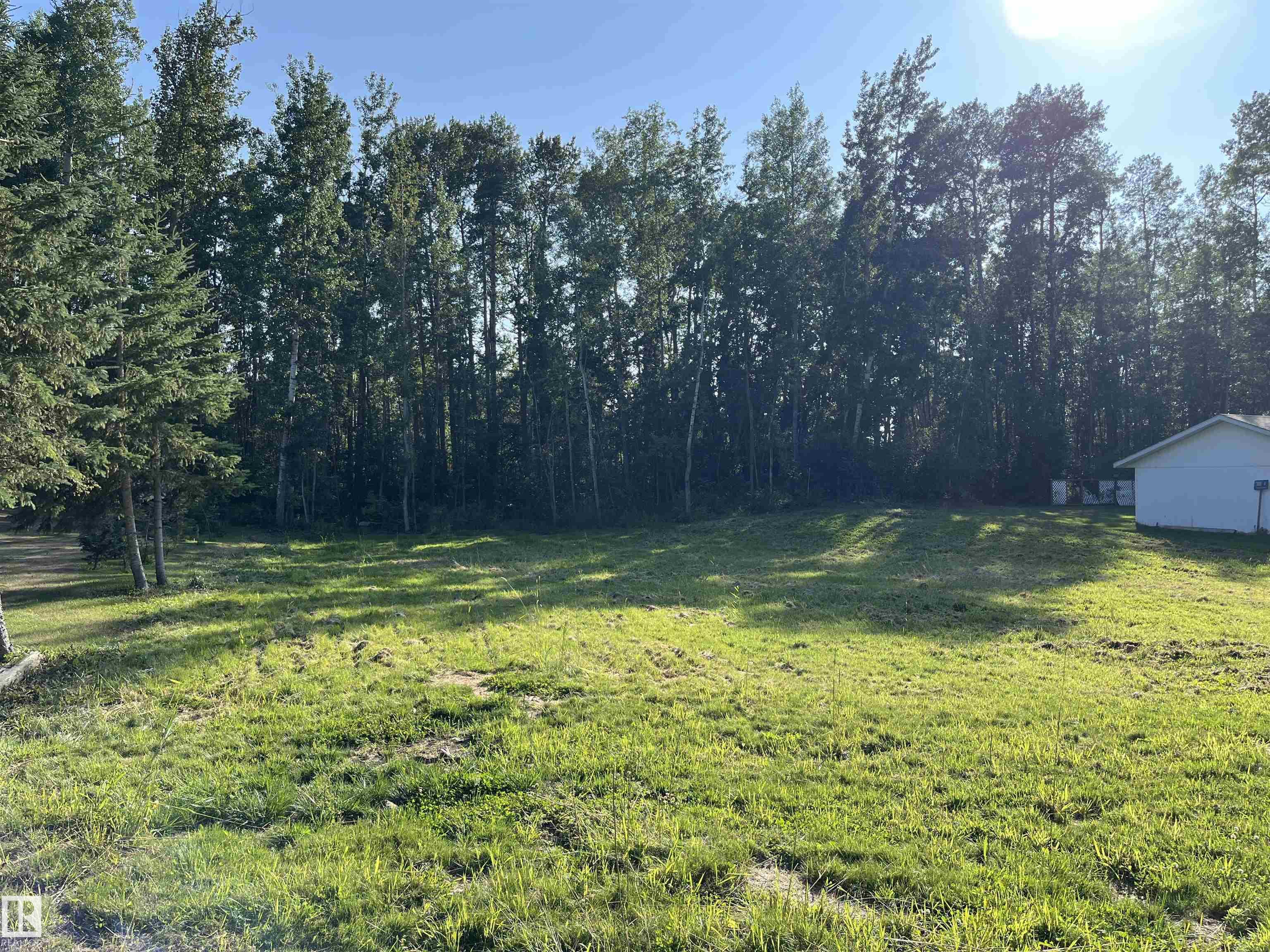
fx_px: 954
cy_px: 476
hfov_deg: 67.3
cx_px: 635
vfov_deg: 53.1
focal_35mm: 26
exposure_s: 1/1458
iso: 50
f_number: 1.6
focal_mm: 5.1
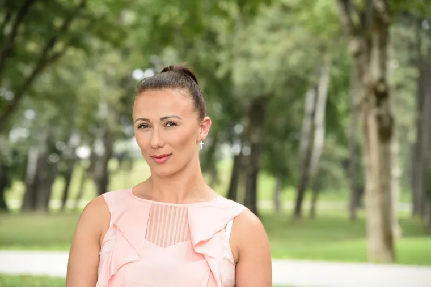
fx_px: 1437
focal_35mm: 120
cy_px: 144
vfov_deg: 11.4
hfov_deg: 17.1
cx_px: 216
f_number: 5
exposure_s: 1/400
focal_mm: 120
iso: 640
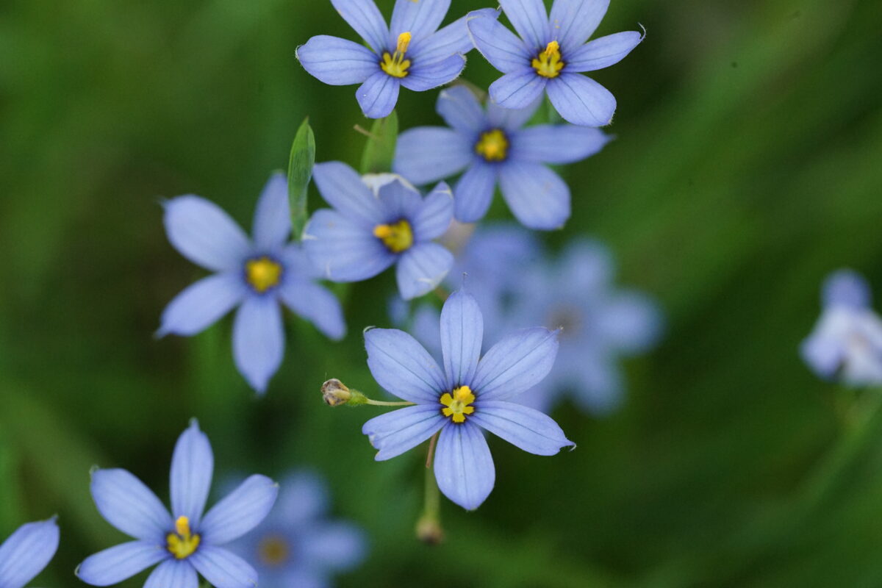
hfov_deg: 19.5
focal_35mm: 105
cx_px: 441
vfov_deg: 13.0
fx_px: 2572
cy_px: 294
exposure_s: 1/1000
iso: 4000
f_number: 8
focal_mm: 105
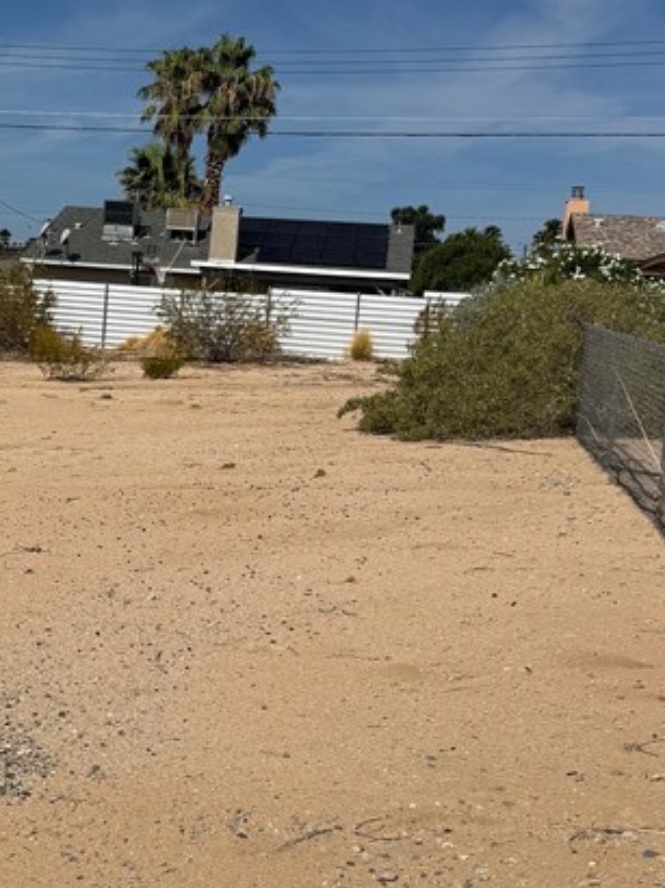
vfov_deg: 32.2
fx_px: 1538
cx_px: 54
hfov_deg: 23.7
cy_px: 457
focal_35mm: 60
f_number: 1.78
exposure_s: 1/12346
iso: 64
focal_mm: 6.76
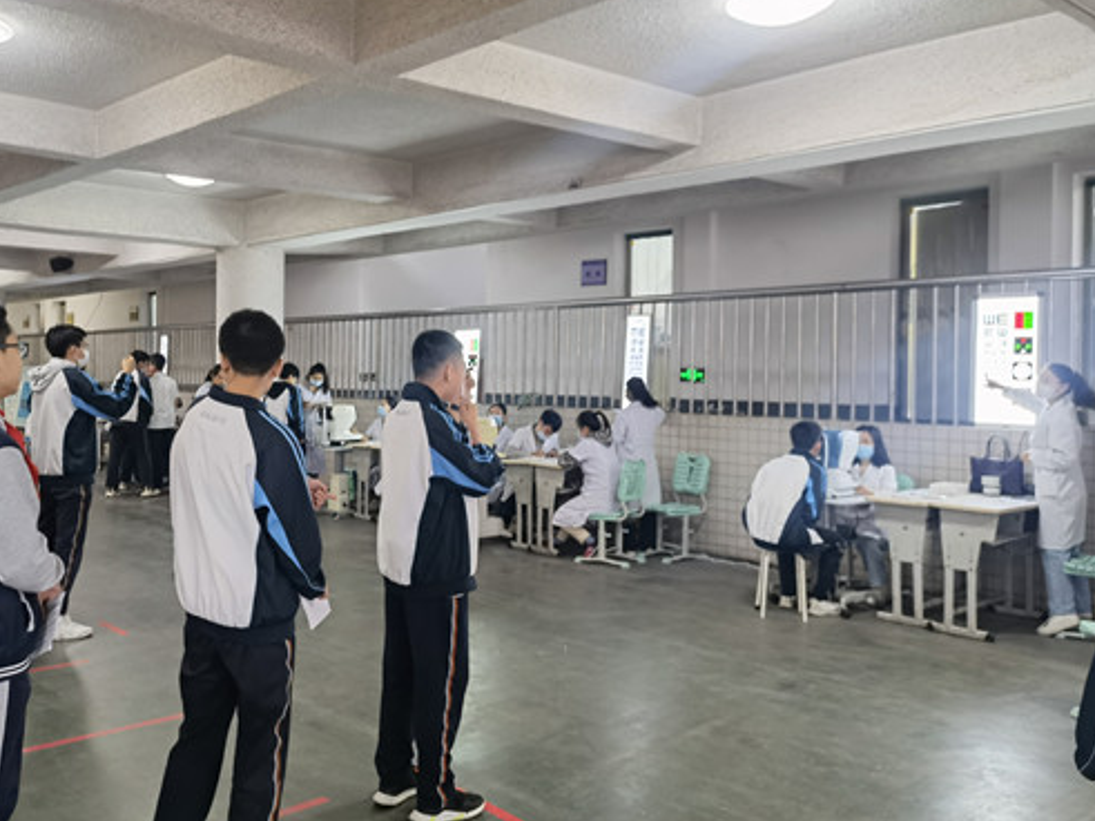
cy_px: 379
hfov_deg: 55.1
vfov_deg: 42.9
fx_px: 1044
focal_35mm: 33
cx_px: 455
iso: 250
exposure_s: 1/50
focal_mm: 6.67
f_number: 1.9
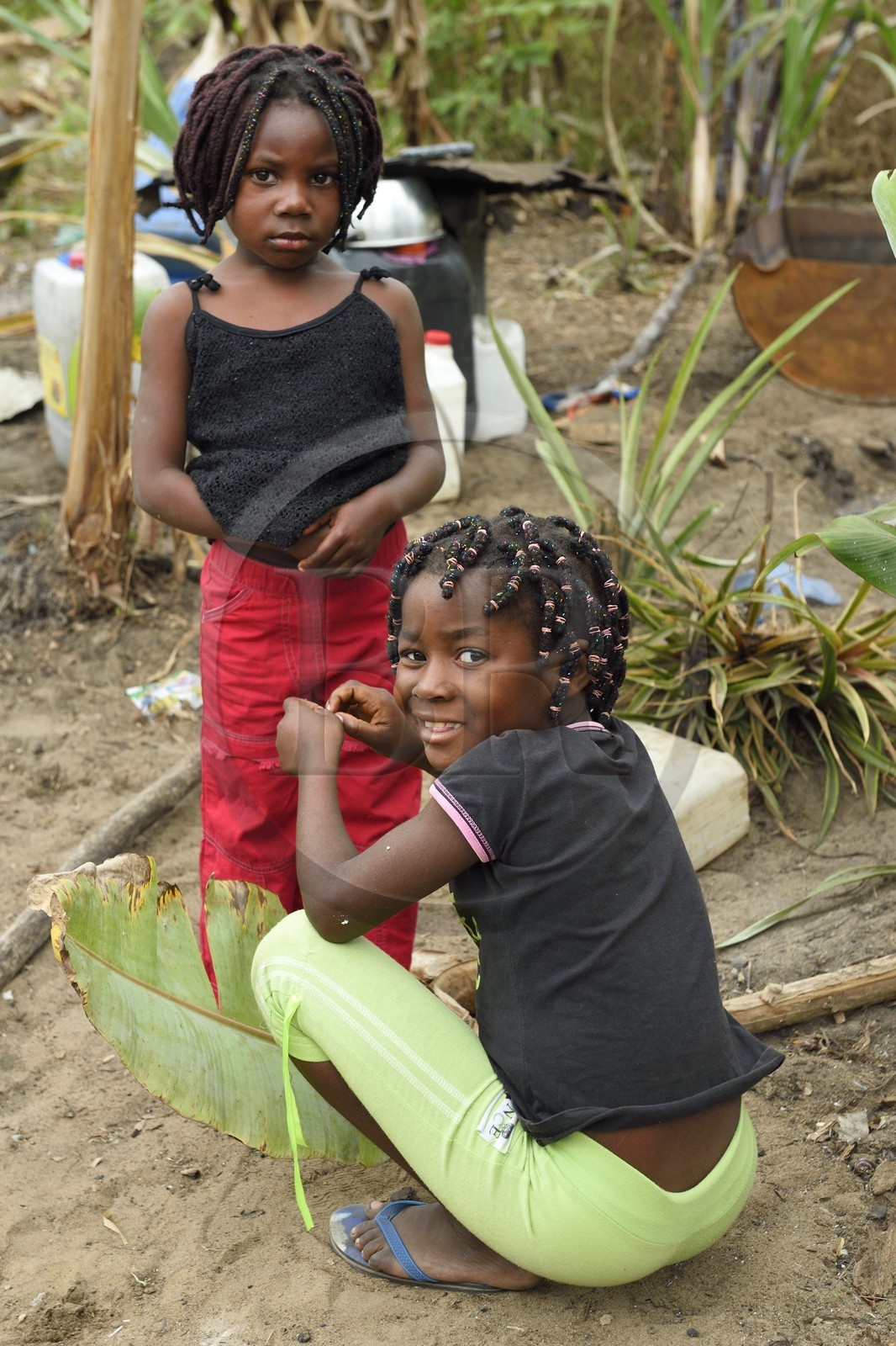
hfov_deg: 21.9
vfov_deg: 32.4
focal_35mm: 62
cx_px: 448
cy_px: 673
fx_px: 2315
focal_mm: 62
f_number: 6.3
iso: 800
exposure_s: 1/200
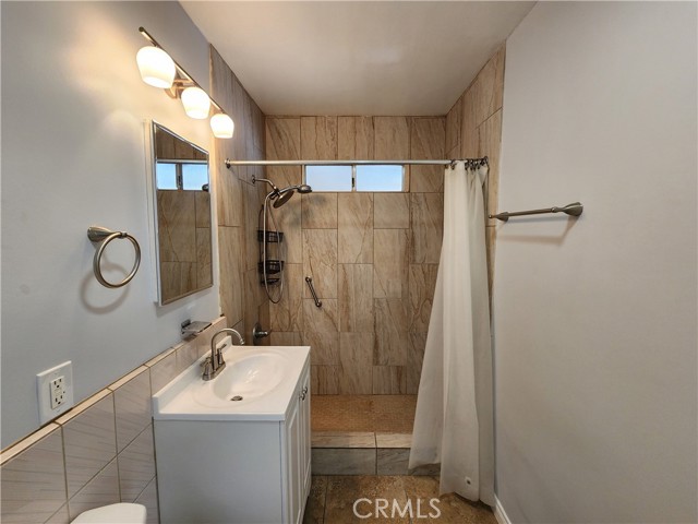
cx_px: 349
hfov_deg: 106.2
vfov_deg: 89.9
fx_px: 262
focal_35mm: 13
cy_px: 262
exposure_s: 1/60
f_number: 2.2
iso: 125
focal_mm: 2.2
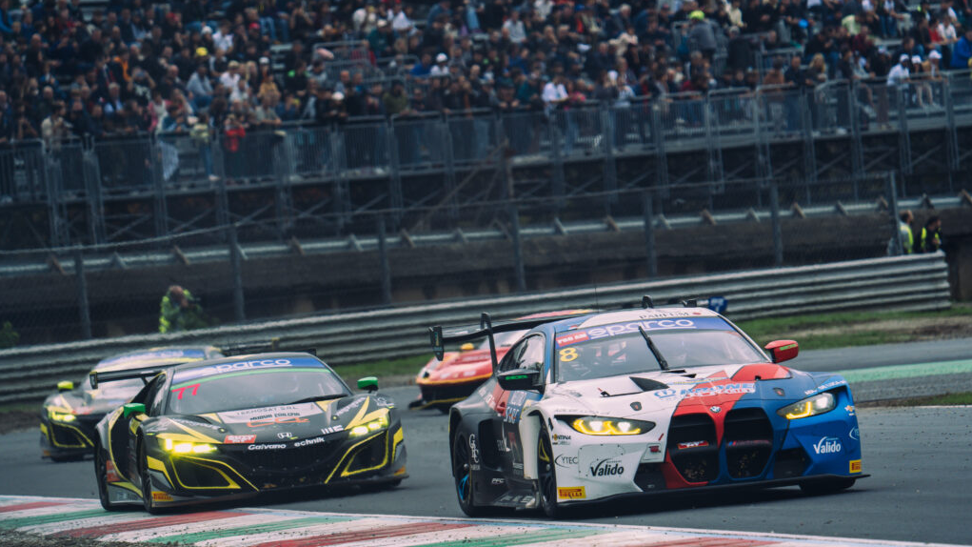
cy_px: 278
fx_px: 9638
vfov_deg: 3.2
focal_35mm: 374
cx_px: 486
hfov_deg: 5.8
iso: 400
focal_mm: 356
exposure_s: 1/800
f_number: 6.3
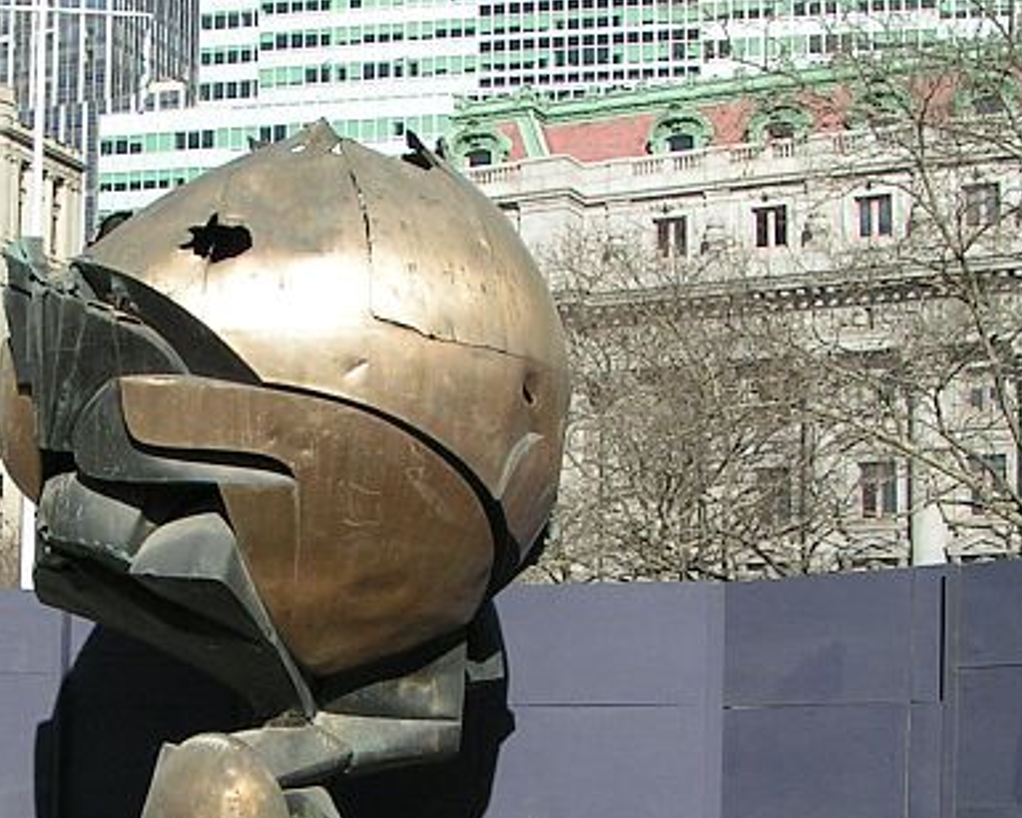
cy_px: 656
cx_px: 273
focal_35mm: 77
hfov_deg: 24.5
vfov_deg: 19.7
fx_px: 2329
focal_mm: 5.8
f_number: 5.6
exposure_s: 1/400
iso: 50
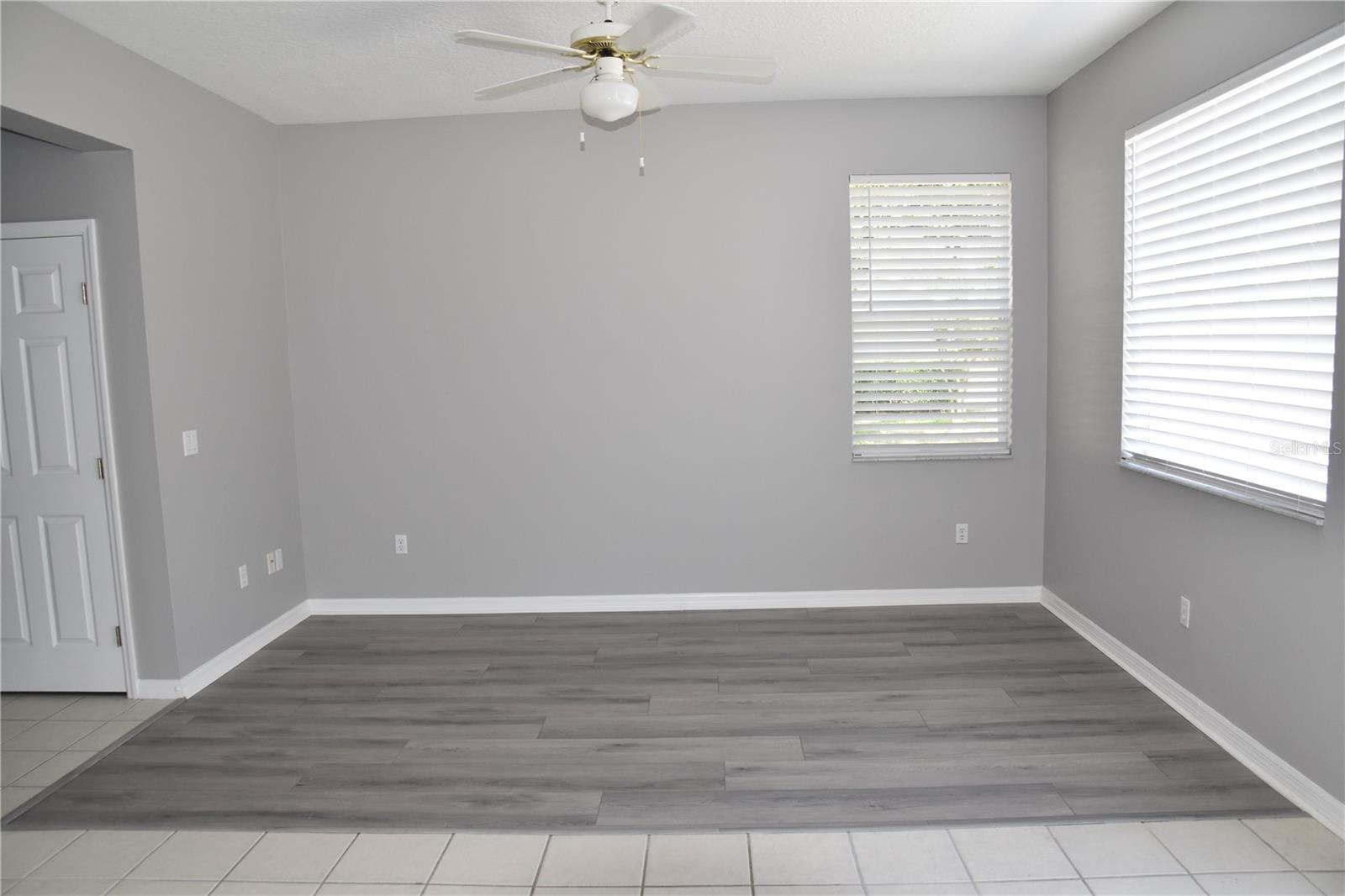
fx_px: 896
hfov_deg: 73.8
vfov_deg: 53.1
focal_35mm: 24
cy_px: 448
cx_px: 672
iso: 560
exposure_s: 1/125
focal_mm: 16
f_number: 5.6
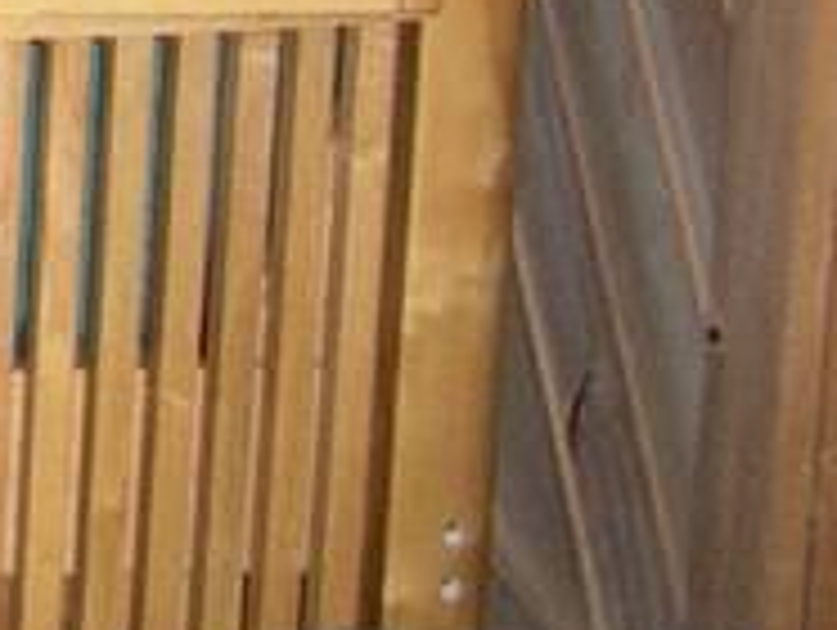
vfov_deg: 6.8
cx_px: -1431
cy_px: -819
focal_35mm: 209
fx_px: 5060
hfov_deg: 8.4
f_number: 2.8
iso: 399
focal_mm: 8
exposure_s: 1/60
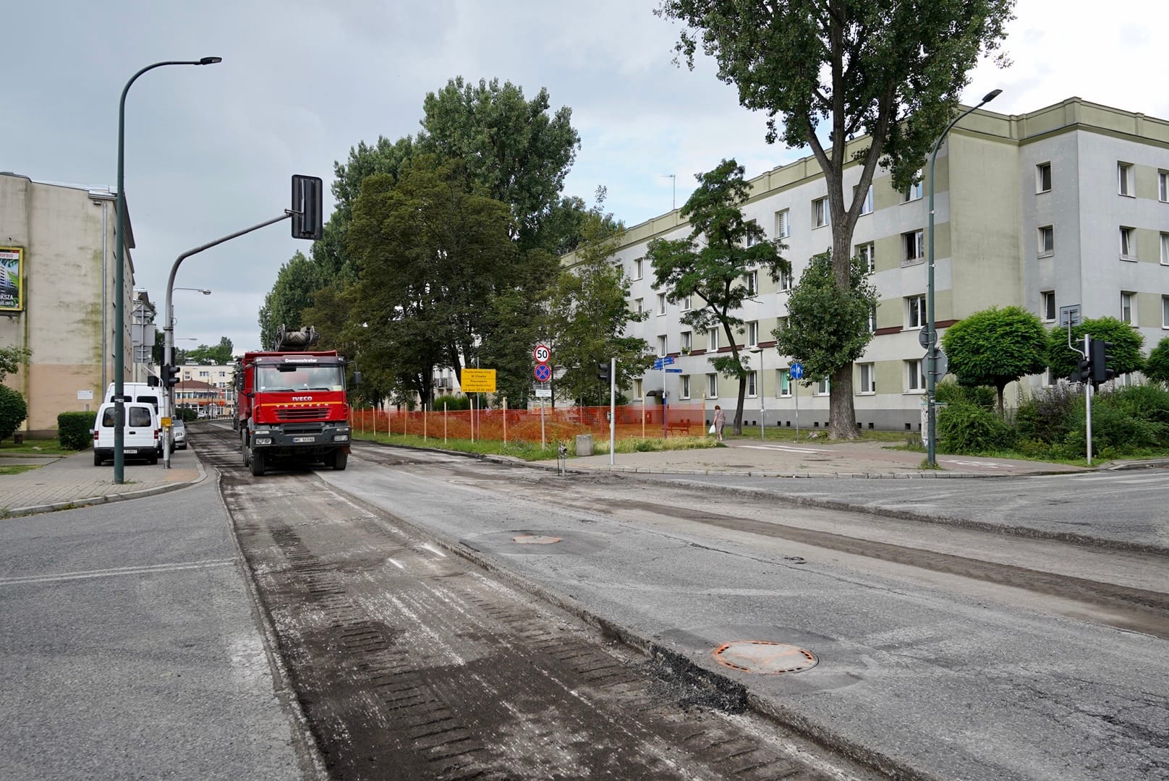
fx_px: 780
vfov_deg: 53.2
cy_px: 390
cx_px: 584
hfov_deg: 73.7
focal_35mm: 24
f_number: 4
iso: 100
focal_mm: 16
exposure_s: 1/400
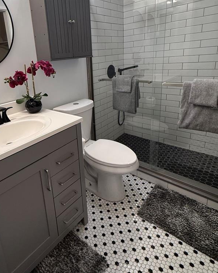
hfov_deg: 61.6
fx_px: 177
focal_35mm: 22
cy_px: 107
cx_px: 72
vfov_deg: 74.1
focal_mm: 2.22
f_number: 2.2
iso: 320
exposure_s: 1/120
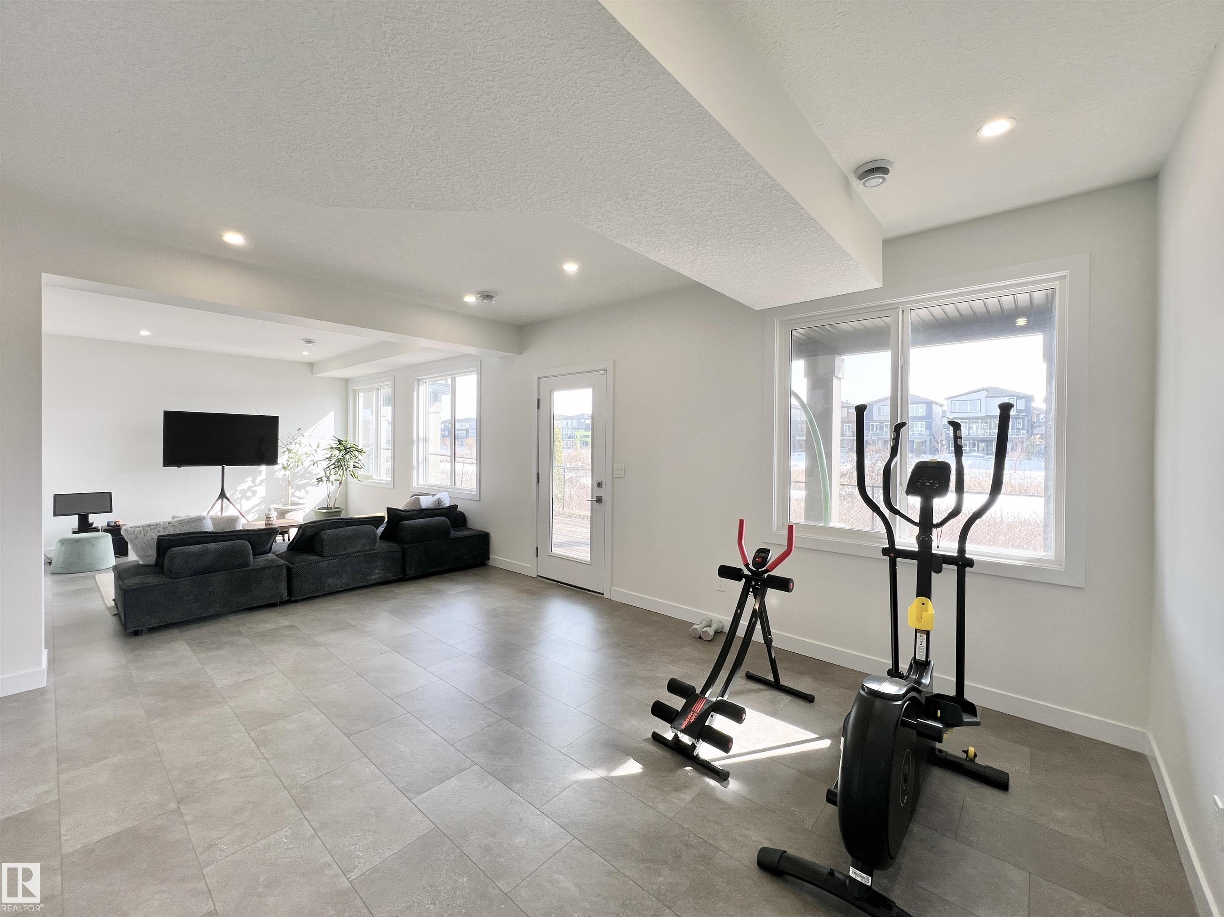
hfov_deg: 106.2
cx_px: 612
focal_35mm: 13
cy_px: 458
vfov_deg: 89.9
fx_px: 460
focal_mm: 1.57
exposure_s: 1/147
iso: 32
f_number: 1.8
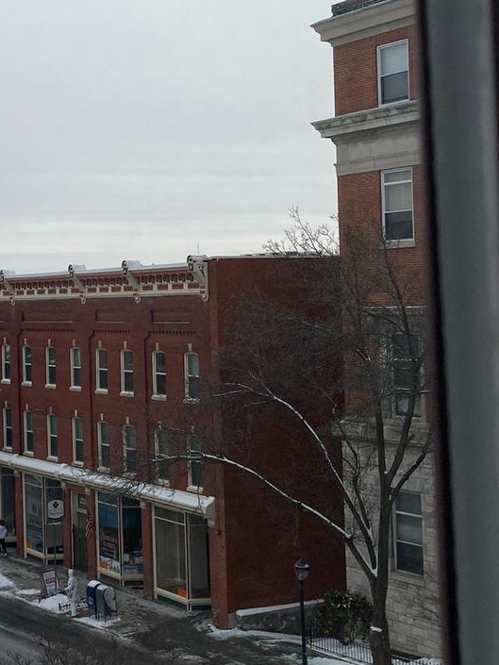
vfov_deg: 31.6
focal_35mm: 61
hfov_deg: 23.0
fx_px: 1172
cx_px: -12
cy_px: 292
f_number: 1.8
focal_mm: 3.99
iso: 25
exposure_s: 1/3003
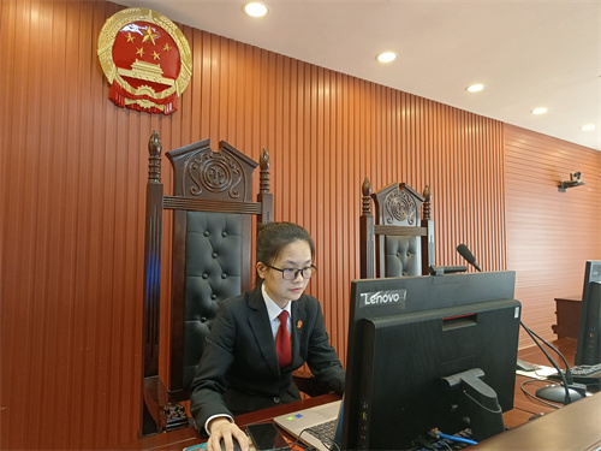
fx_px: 399
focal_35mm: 23
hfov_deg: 73.9
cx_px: 300
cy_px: 226
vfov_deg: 58.9
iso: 1545
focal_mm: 5.59
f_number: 1.88
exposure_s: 1/50
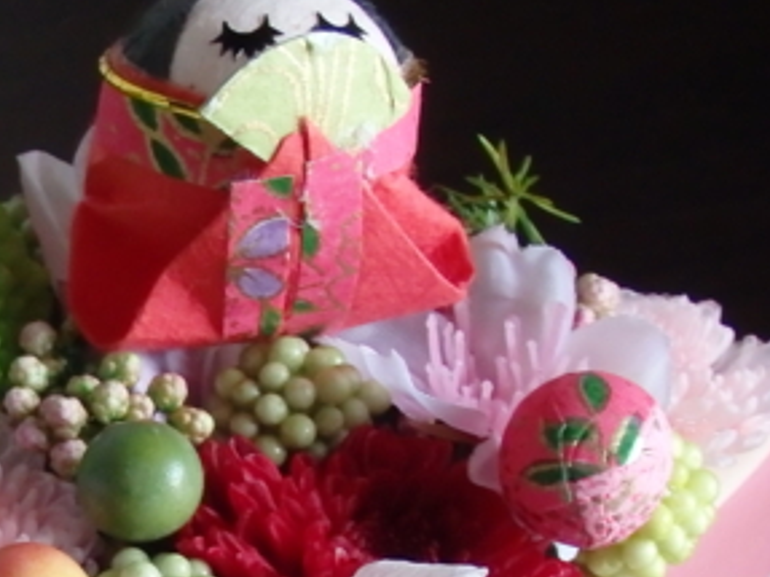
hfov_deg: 10.6
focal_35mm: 184
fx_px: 4091
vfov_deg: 8.0
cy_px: 574
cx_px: -174
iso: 640
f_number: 4.4
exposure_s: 1/60
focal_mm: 11.9
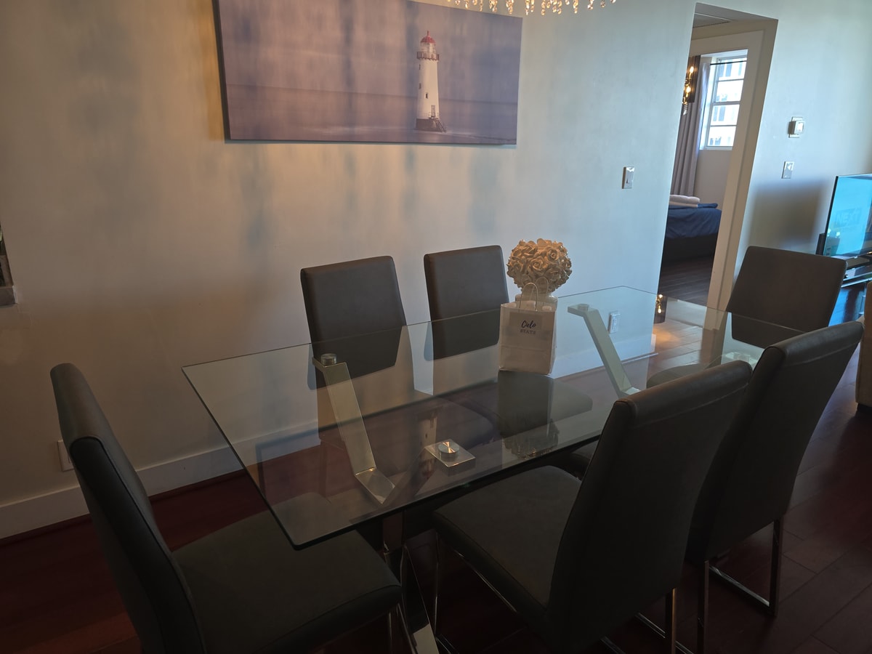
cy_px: 327
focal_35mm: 23
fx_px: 579
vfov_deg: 58.9
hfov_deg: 73.9
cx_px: 436
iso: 75
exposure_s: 1/59
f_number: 1.7
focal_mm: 6.3
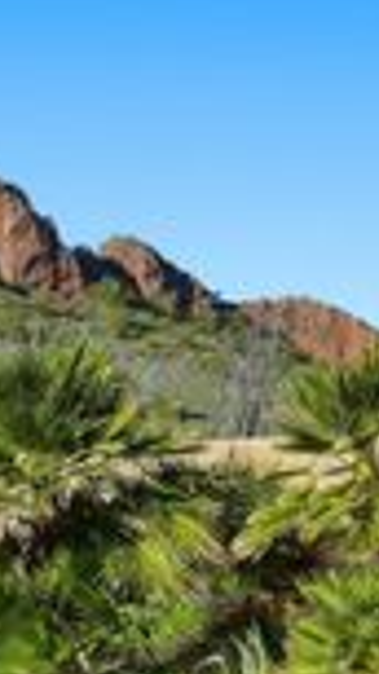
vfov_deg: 18.4
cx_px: -132
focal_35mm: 115
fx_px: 2051
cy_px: 593
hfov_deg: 10.3
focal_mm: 33.5
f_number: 9
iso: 100
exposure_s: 1/4000
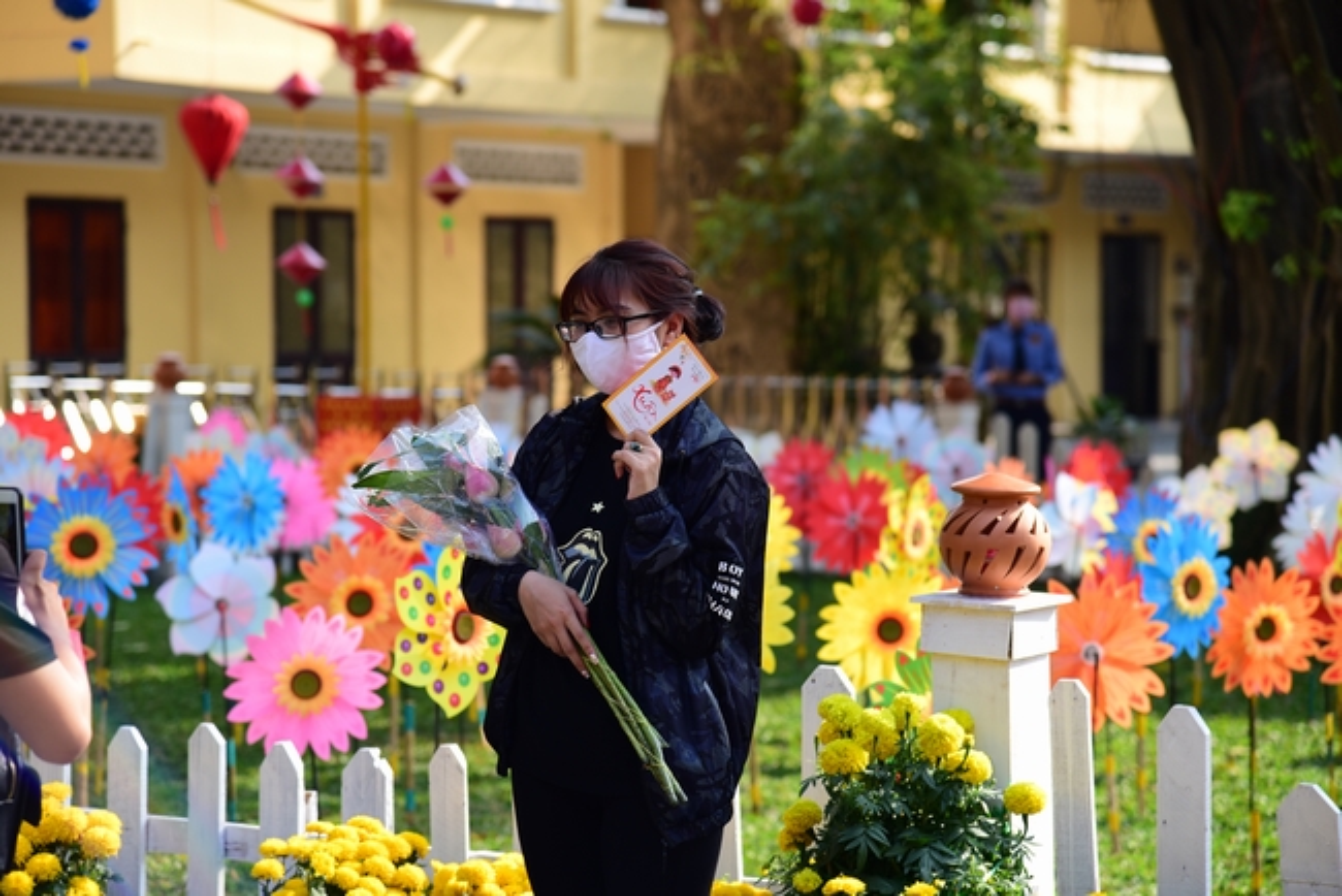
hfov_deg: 17.1
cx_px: 671
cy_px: 448
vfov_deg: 11.4
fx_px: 4475
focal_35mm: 120
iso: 100
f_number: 4.5
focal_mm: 120
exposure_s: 1/160
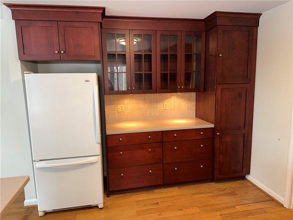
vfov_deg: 56.8
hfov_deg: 71.6
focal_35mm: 24
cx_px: 146
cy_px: 110
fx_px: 203
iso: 50
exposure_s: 1/32
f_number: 1.78
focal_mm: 6.86
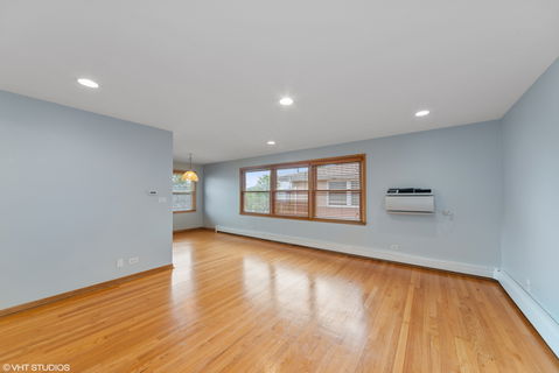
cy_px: 186
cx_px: 280
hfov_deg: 108.3
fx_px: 202
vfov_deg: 85.5
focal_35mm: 13
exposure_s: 1/5
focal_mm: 13
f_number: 8
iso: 400
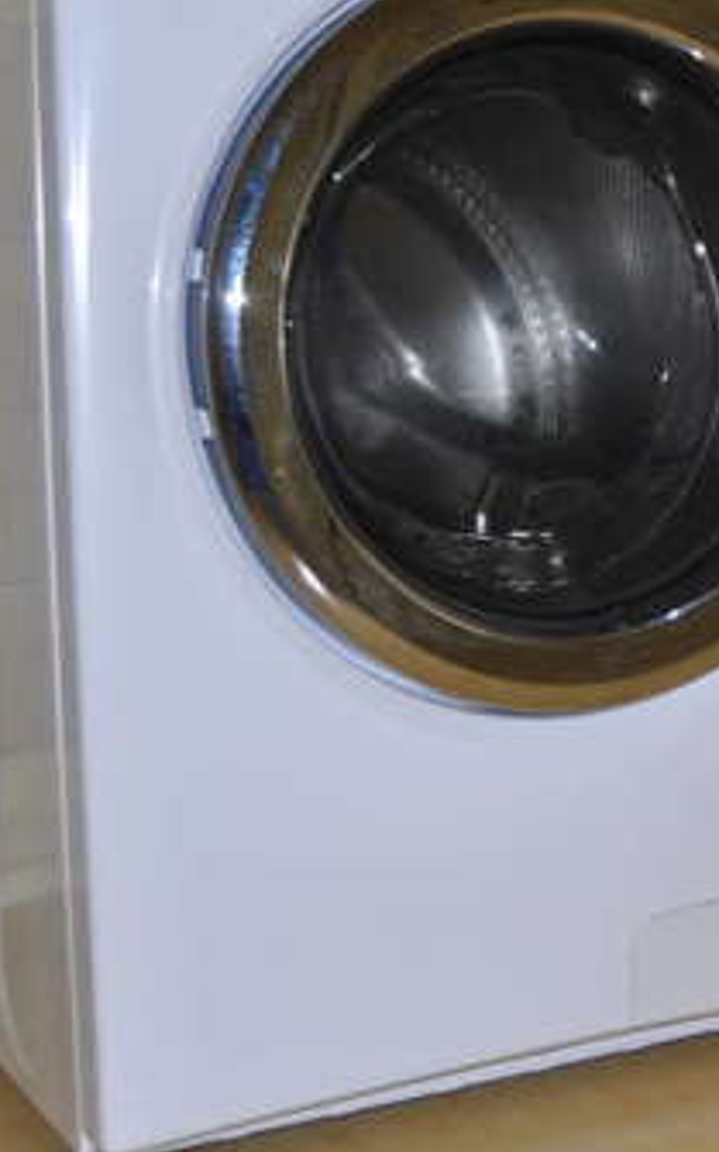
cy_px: 354
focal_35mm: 77
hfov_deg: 16.1
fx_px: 2417
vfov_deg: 26.6
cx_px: 898
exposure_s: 1/60
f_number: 3.5
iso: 400
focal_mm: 22
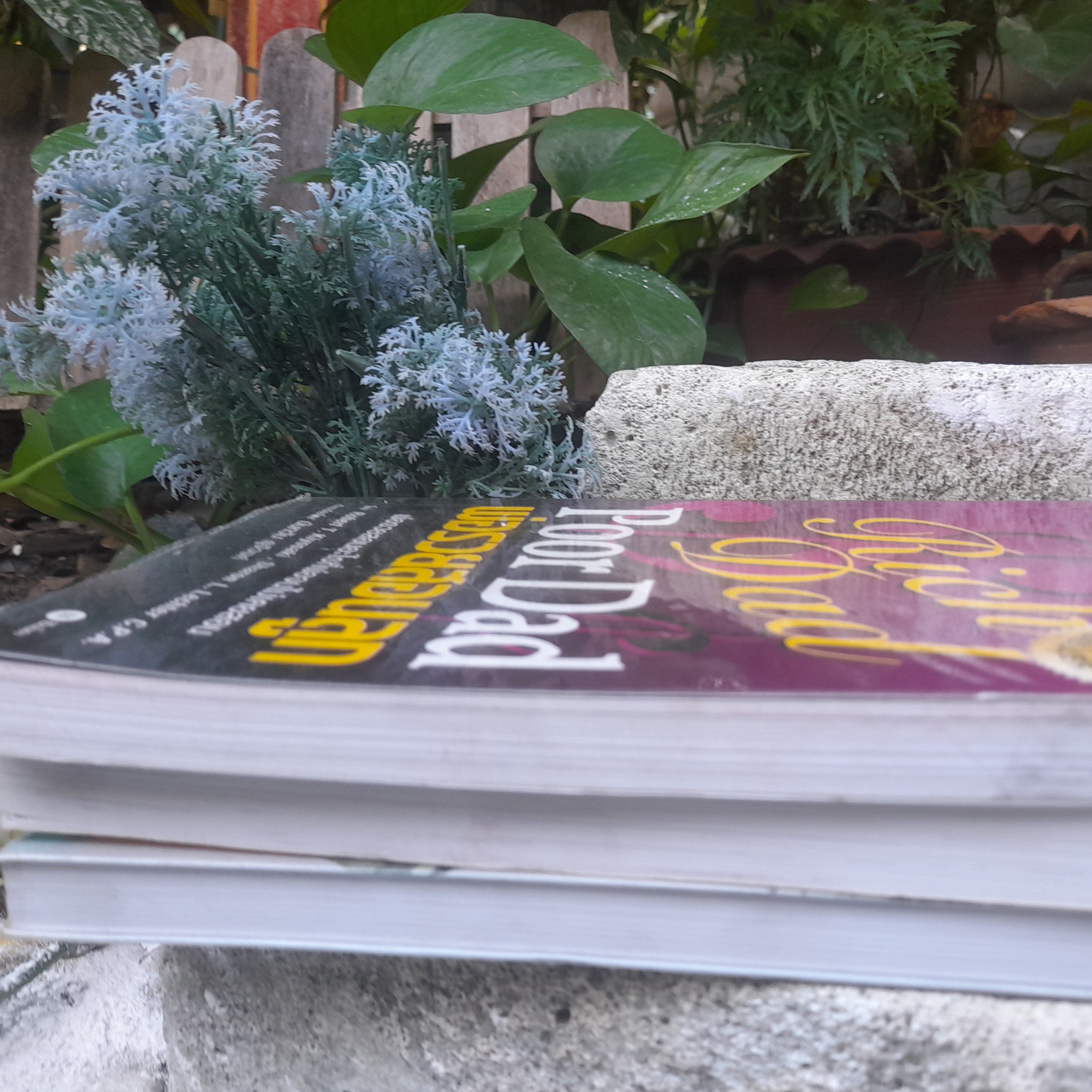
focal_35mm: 30
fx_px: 1071
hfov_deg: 53.8
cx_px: 641
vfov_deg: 54.0
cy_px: 555
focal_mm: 4.6
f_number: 2
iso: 80
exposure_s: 1/50
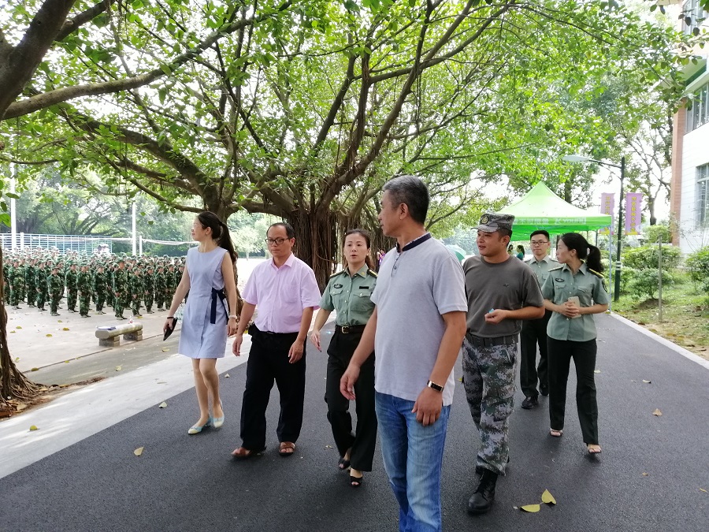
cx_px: 354
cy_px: 266
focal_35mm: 26
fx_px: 533
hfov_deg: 67.3
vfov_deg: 53.1
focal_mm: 3.81
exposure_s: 1/100
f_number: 2.2
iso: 125
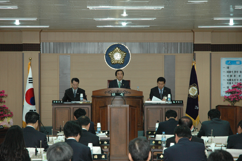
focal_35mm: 106
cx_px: 120
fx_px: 713
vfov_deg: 12.9
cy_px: 80
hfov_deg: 19.3
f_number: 4.5
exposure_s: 1/60
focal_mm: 70
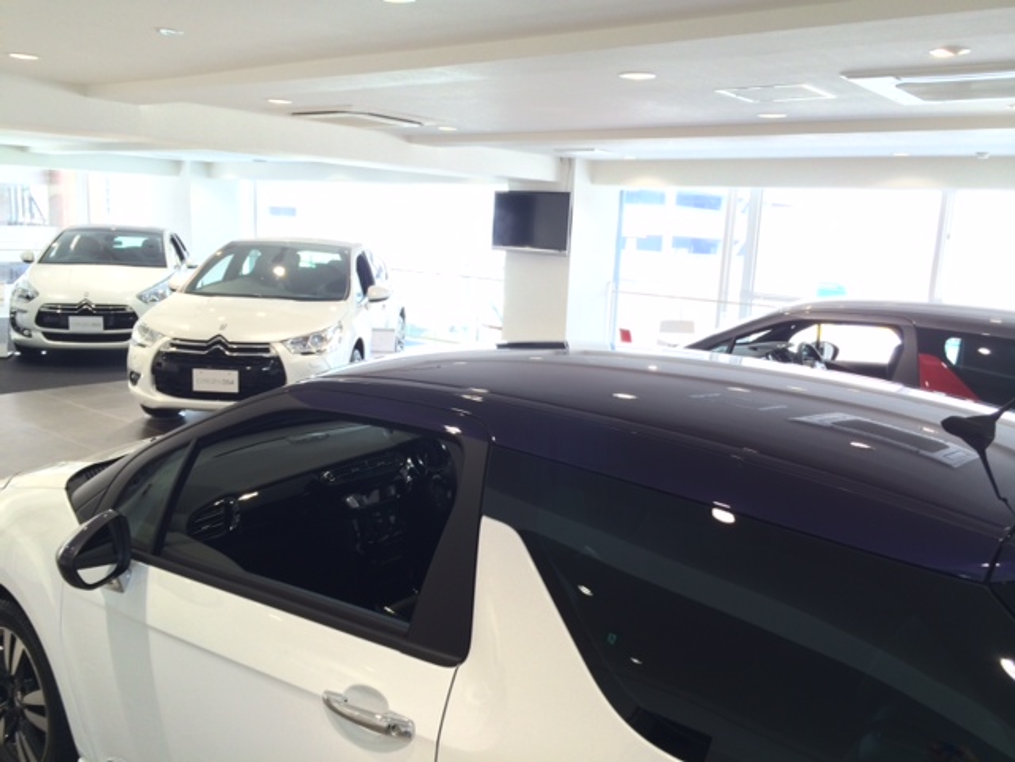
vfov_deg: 46.8
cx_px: 508
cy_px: 381
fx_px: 880
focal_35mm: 30
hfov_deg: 60.0
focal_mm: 4.12
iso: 64
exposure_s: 1/30
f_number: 2.2
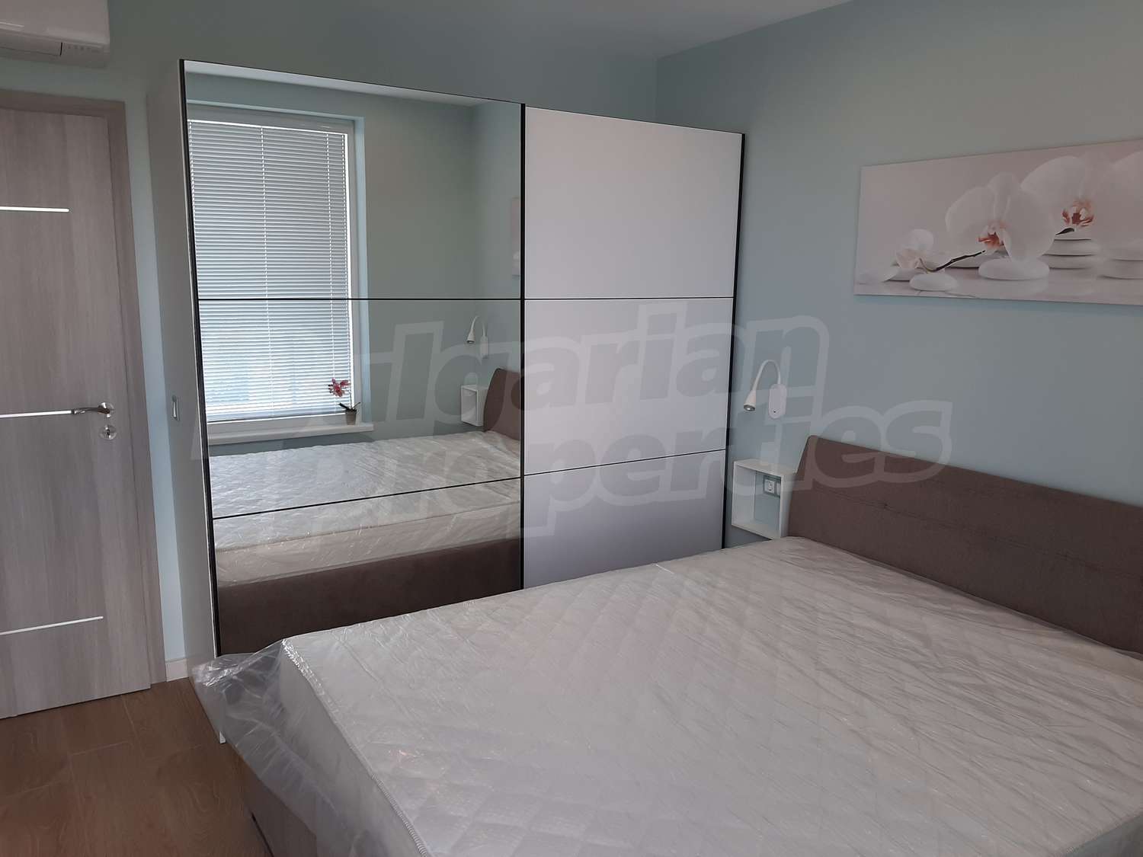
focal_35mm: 26
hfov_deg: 67.3
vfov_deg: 53.1
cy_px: 428
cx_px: 572
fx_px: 859
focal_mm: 3.93
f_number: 1.7
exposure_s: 1/100
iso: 40
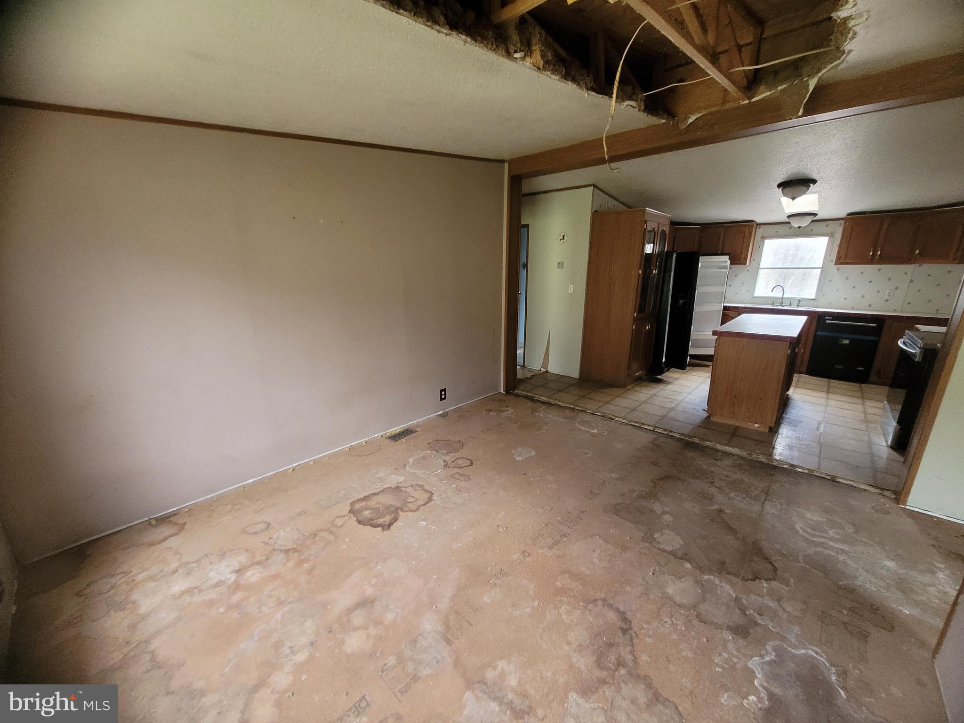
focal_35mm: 13
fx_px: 362
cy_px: 362
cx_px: 482
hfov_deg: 106.2
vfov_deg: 89.9
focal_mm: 1.74
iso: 320
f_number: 2.2
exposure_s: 1/40
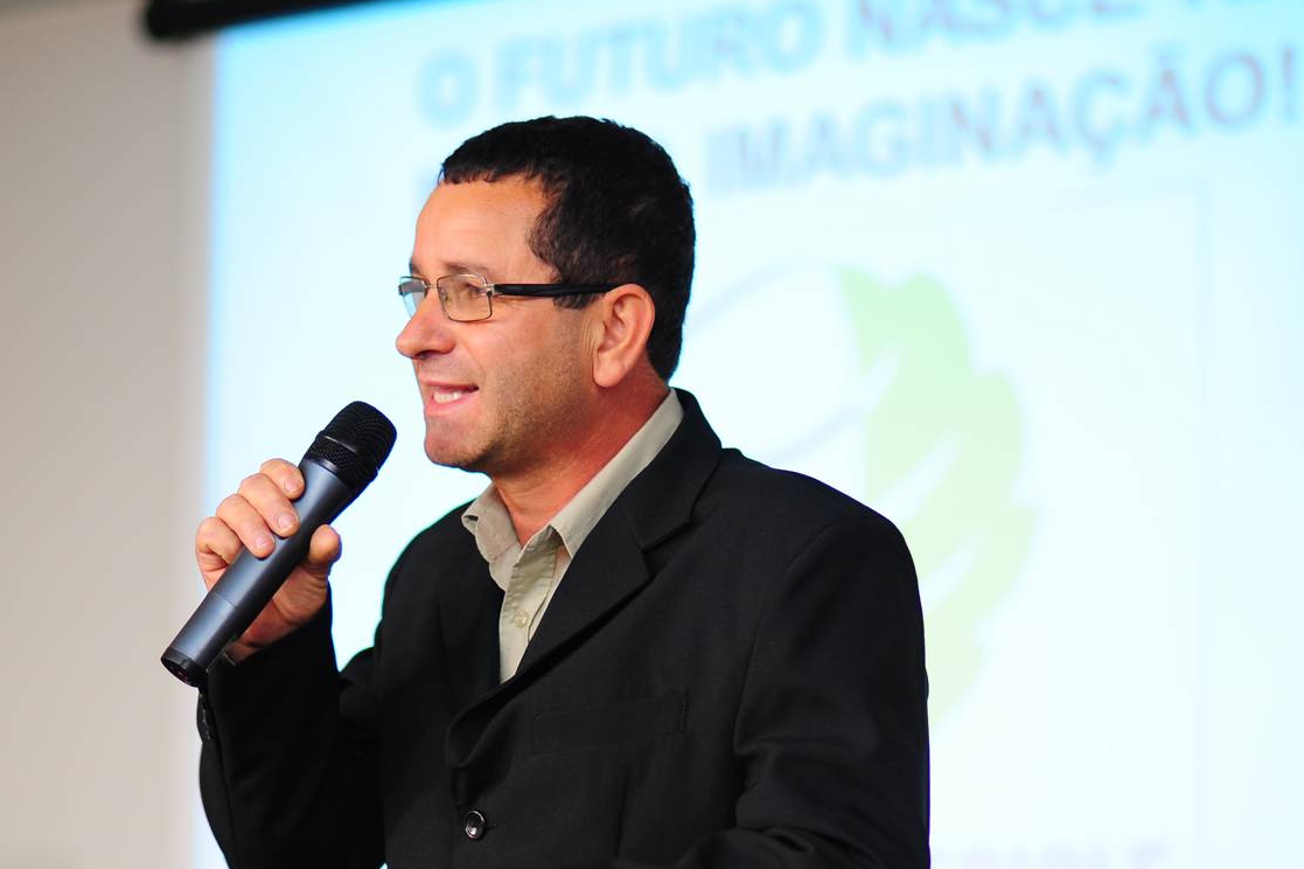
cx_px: 641
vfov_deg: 10.0
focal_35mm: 137
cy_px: 600
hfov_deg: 15.0
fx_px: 4961
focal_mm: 85
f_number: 1.8
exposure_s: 1/125
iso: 800
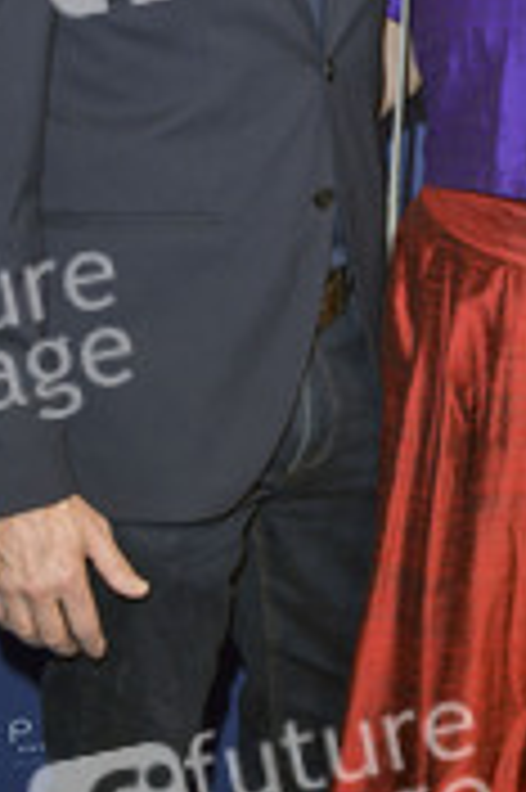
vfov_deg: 19.8
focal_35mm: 102
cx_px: 391
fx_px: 2240
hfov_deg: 13.4
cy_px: 135
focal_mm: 45
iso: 1000
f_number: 5.6
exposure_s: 1/200
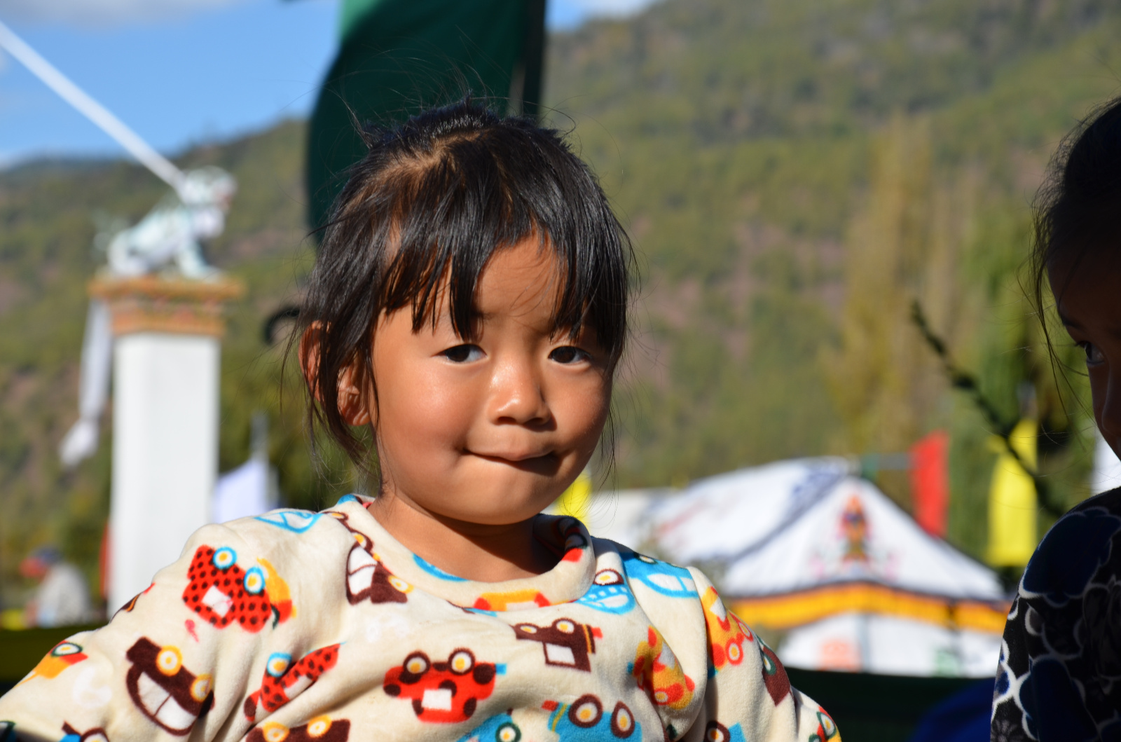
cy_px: 371
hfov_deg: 15.2
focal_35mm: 135
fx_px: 4194
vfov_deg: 10.1
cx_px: 560
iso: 100
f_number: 8
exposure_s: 1/250
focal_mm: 90
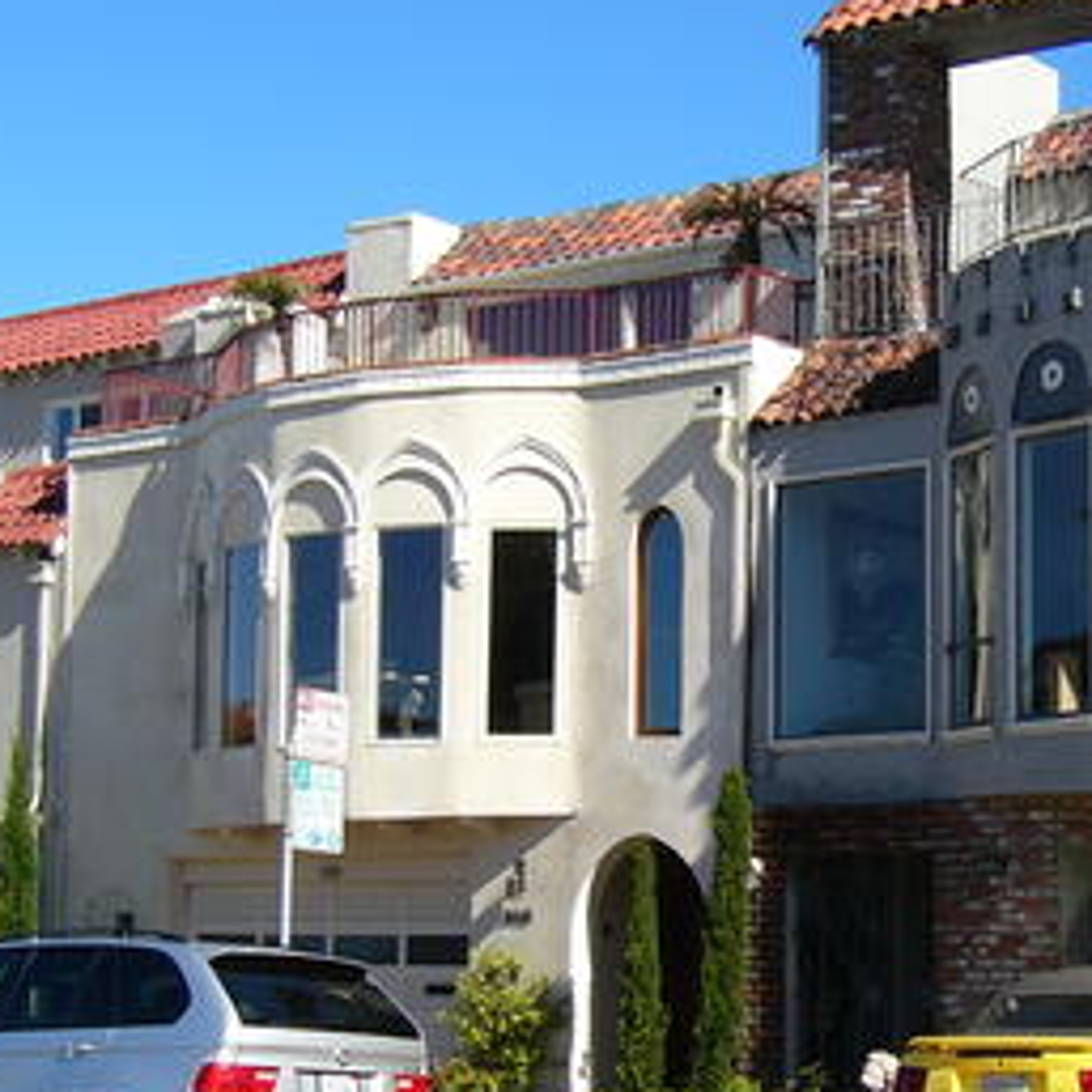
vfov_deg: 22.4
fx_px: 2748
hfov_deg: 22.4
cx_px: 684
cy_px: 659
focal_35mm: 77
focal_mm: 5.8
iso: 50
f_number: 8
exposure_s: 1/125
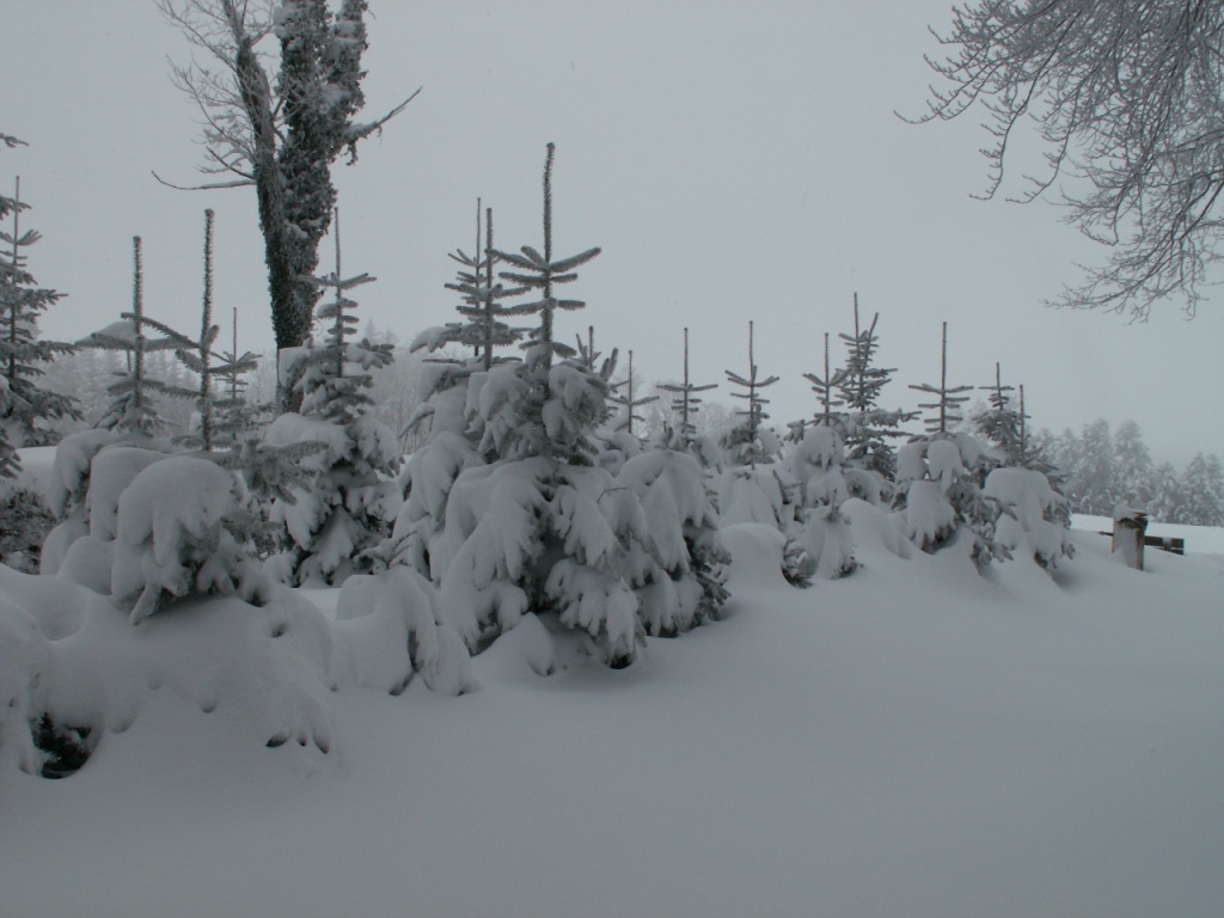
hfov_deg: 52.6
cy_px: 459
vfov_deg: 40.7
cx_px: 612
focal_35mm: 35
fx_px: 1238
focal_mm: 5.86
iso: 50
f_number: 8
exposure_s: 1/200
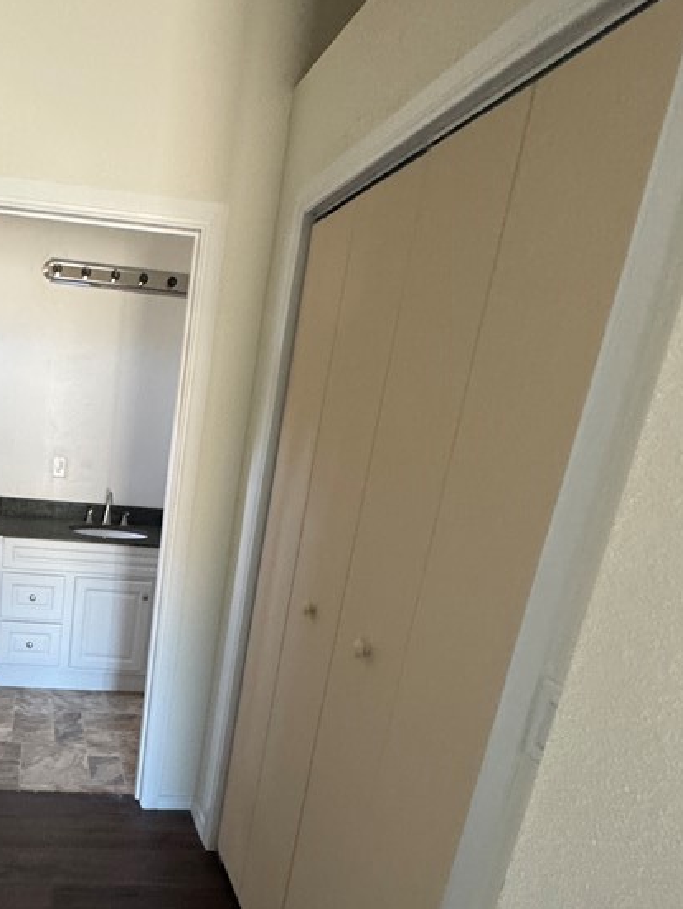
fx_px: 683
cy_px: 624
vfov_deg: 65.1
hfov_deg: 49.1
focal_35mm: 26
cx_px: 109
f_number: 2.2
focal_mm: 2.22
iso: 400
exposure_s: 1/60
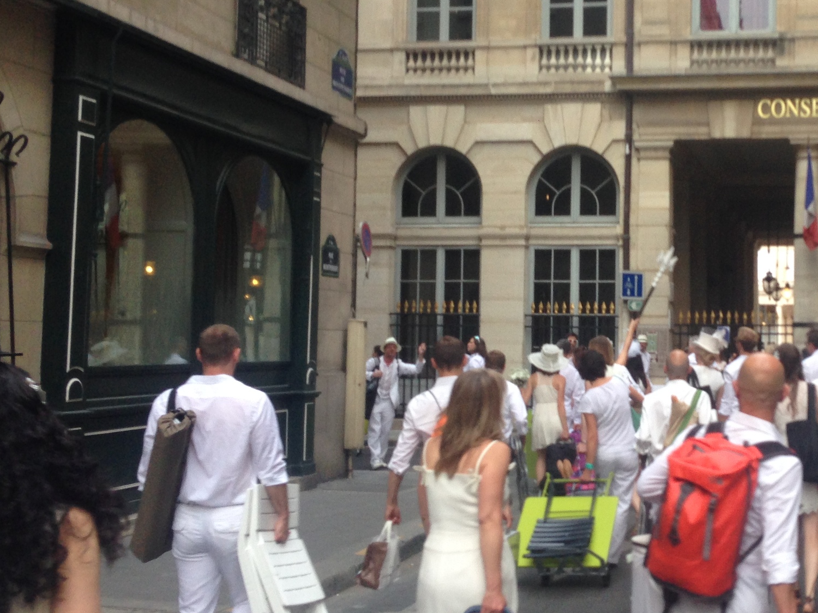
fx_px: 1300
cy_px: 262
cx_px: 634
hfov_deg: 34.1
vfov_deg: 26.5
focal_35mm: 55
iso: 64
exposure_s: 1/60
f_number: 2.4
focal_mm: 4.12
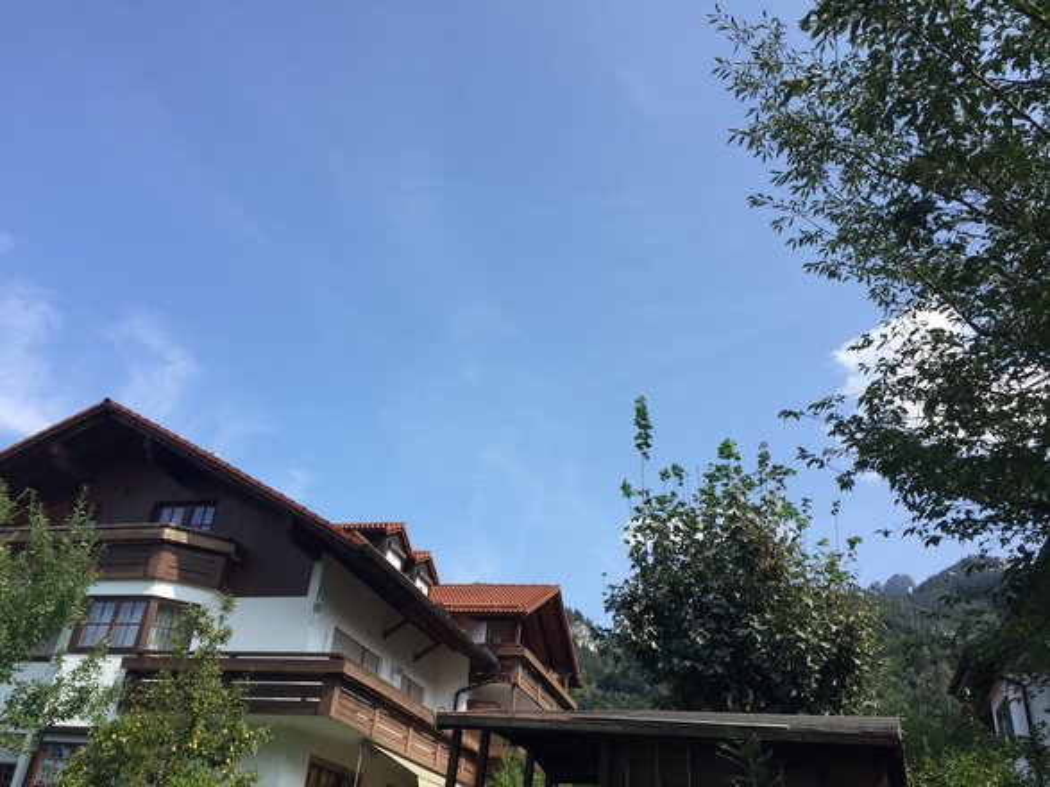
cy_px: 394
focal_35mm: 29
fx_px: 879
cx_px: 525
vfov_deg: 48.2
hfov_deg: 61.7
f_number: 2.2
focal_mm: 4.15
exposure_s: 1/1364
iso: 32
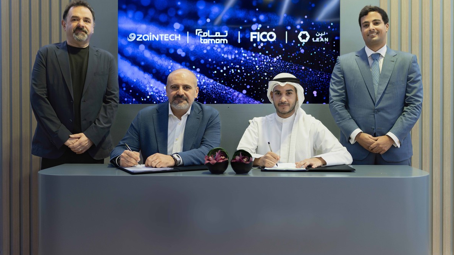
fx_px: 445
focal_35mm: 37
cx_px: 226
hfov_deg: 54.0
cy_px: 123
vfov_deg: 32.0
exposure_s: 1/160
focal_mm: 35
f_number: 2
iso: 500
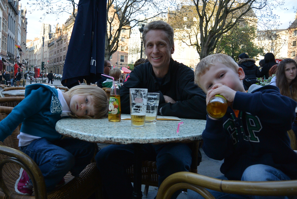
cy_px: 100
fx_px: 240
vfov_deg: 45.1
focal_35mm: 29
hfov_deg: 63.6
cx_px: 148
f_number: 3.5
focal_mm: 11
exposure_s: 1/250
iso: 200
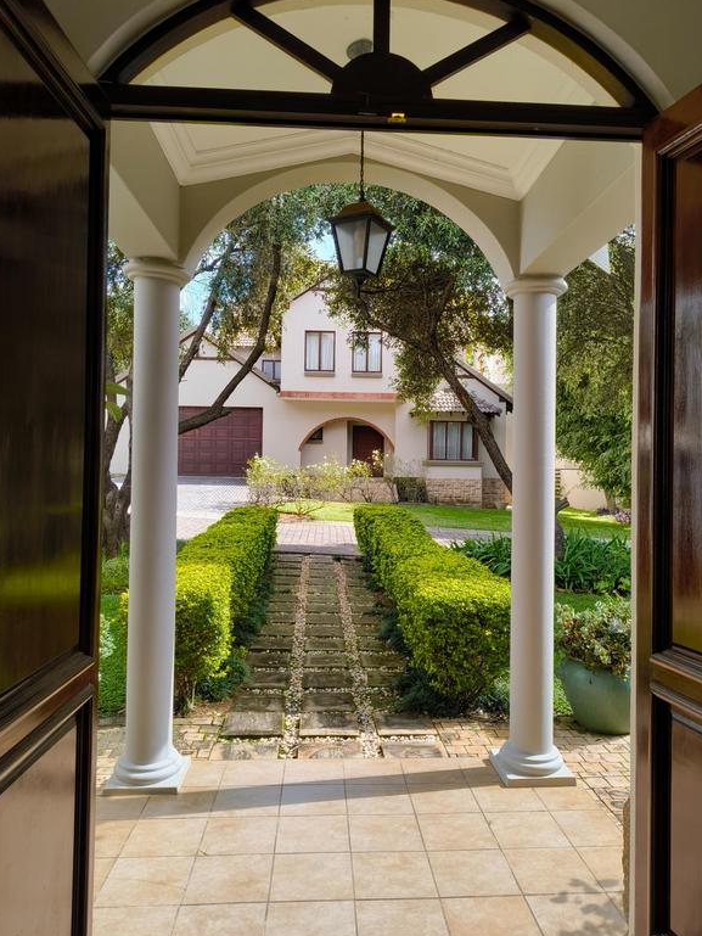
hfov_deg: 54.9
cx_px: 359
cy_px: 461
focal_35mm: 25
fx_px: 676
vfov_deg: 69.4
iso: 100
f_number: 1.87
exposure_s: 1/108
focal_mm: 5.56
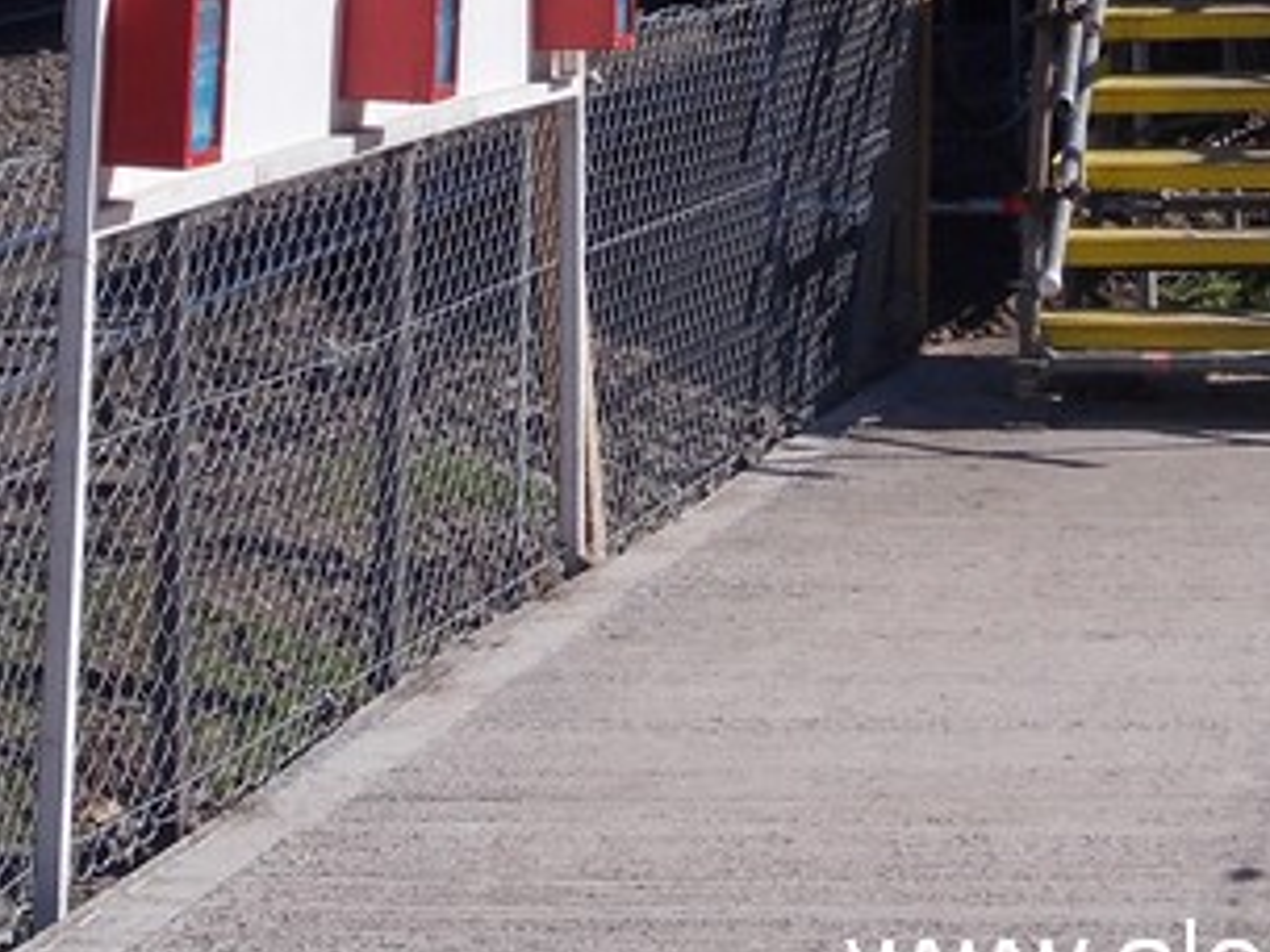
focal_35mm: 151
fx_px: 5540
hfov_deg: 13.1
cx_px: 714
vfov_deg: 9.7
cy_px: -79
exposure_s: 1/250
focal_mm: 8.5
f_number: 8
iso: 80
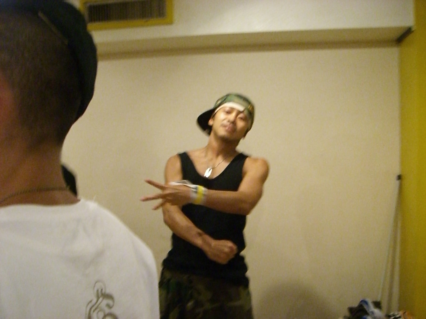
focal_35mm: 38
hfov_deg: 49.0
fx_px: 468
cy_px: 160
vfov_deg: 37.7
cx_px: 213
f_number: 2.7
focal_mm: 6.2
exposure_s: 1/40
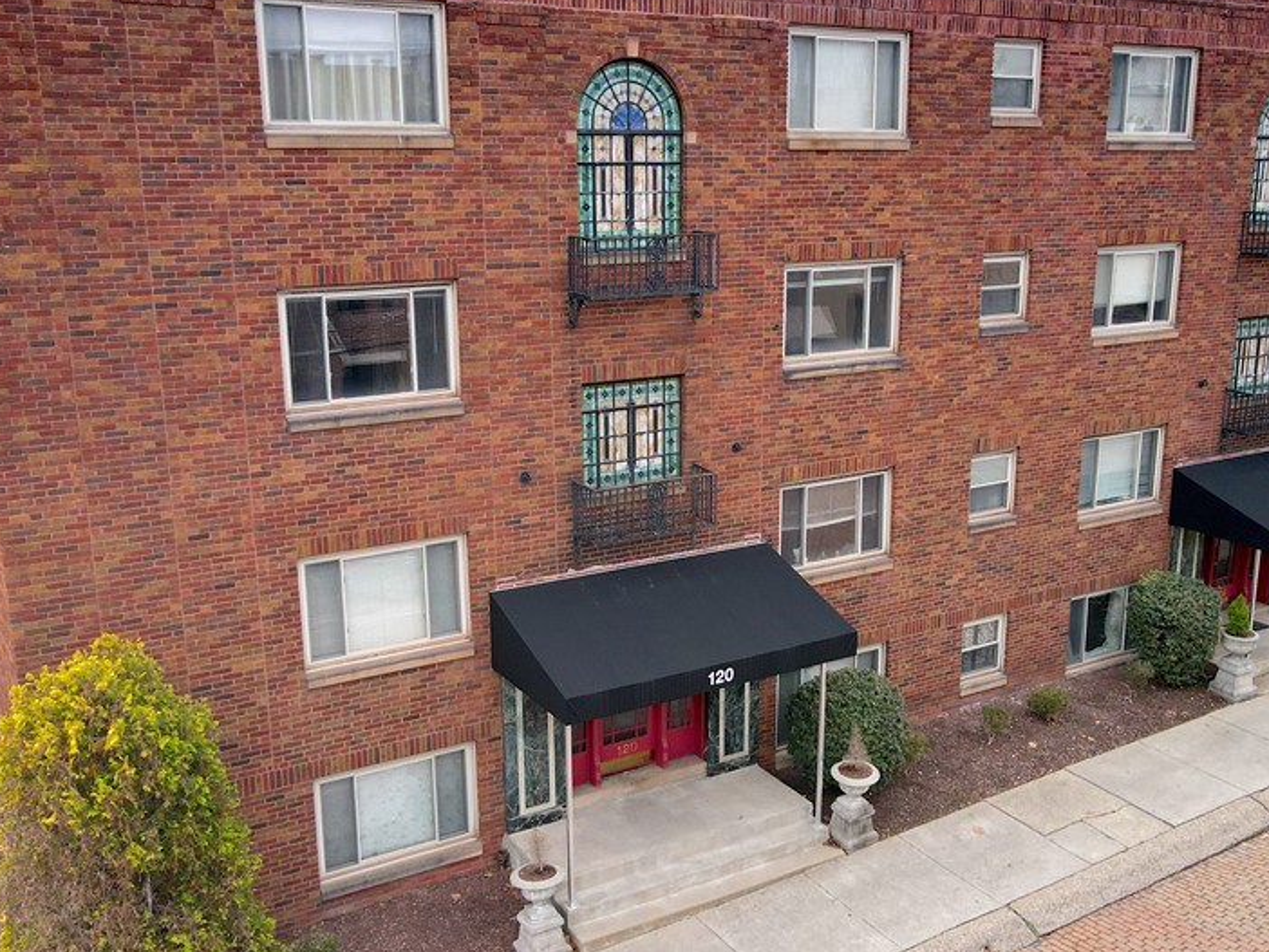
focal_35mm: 35
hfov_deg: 52.5
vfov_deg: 40.7
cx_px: 694
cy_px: 464
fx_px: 1284
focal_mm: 4.5
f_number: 2.8
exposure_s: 1/180
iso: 100
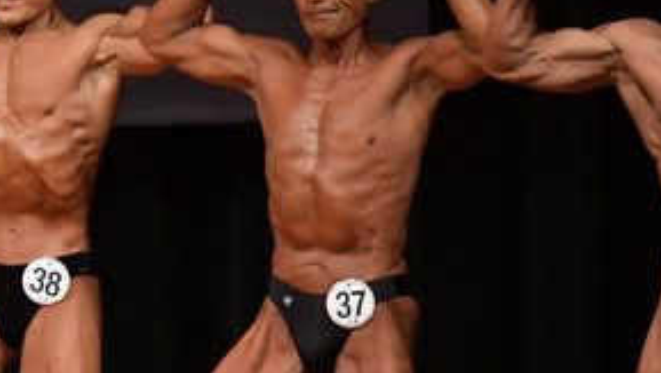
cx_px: -58
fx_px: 11067
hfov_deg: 3.4
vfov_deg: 1.9
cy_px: 252
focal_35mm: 631
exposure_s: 1/400
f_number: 5.6
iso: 5000
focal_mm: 150
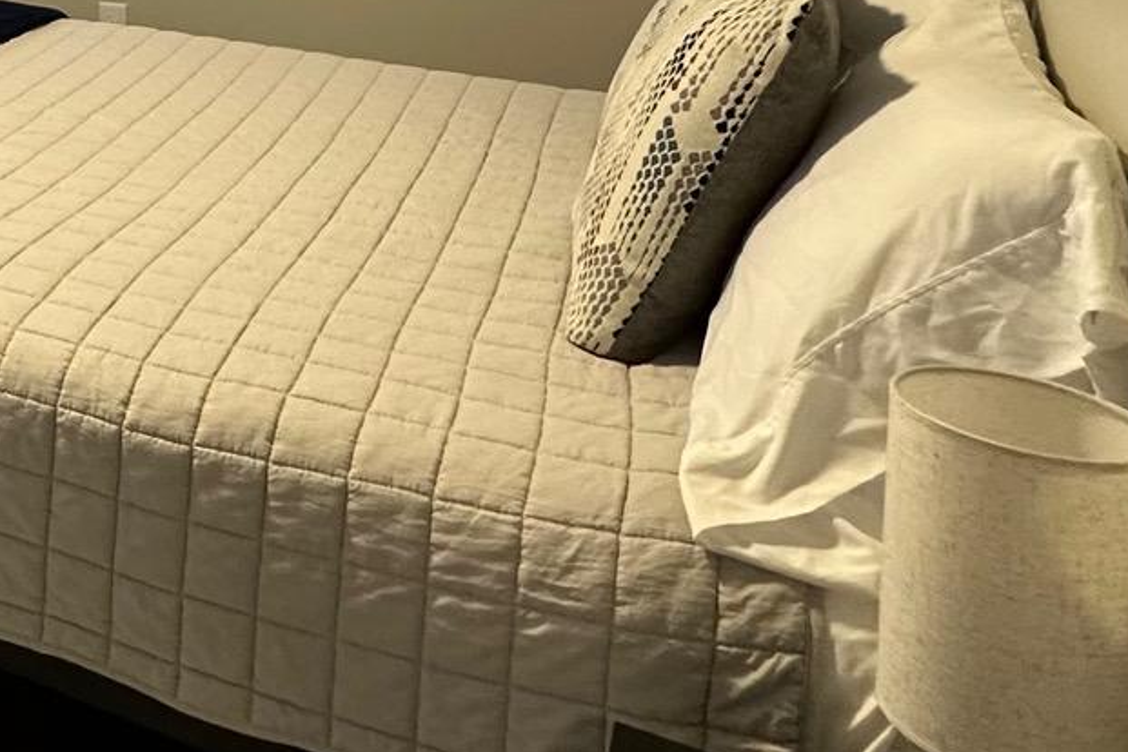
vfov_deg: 25.1
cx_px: -218
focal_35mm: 48
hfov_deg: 33.6
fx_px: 1504
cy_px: -169
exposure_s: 1/60
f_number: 2.2
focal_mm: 2.22
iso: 250
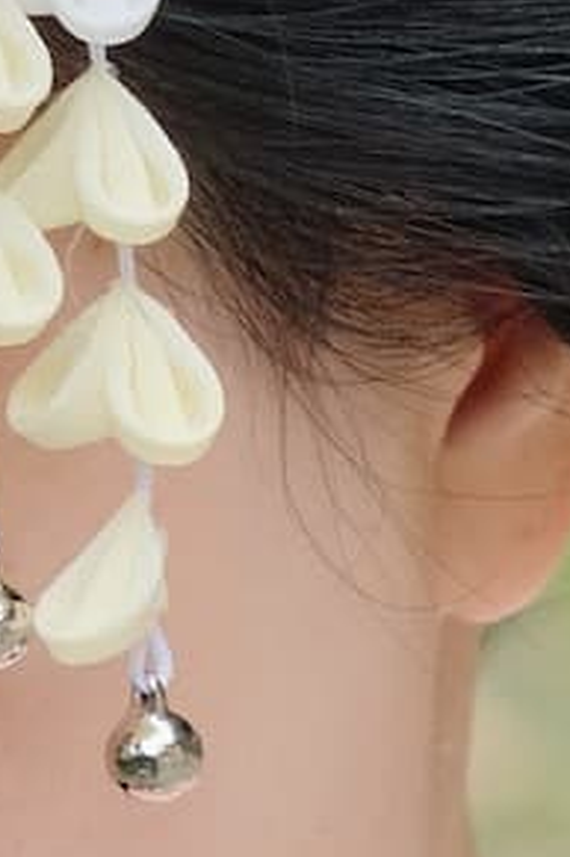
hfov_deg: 2.0
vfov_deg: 3.0
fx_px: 16572
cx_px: -508
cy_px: 154
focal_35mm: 697
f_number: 5.6
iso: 800
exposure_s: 1/200
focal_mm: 67.5
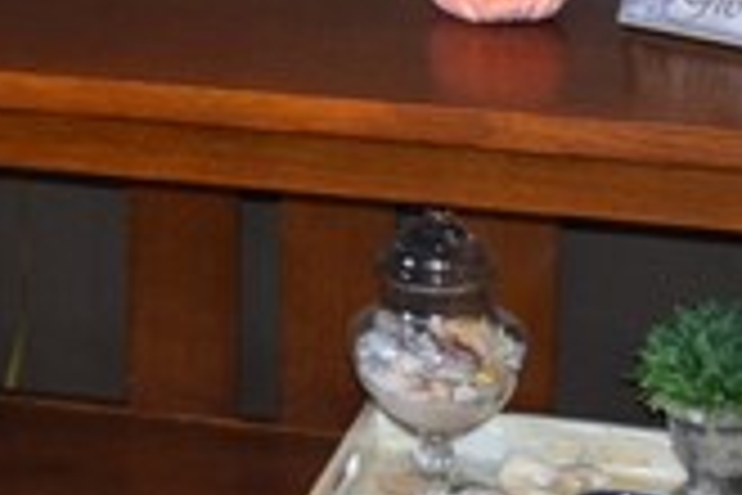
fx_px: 3668
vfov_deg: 7.5
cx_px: -331
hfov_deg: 11.1
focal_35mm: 178
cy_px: -367
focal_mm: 18
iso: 800
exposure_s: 1/60
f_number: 4
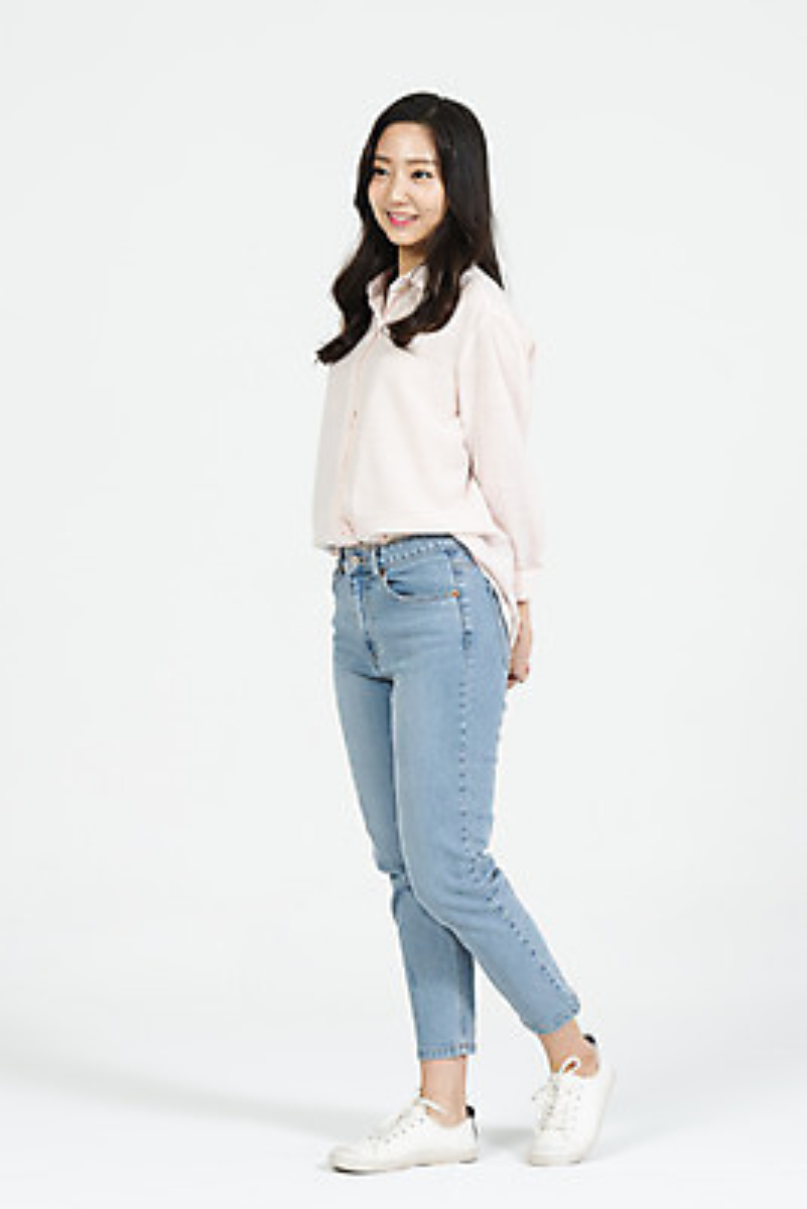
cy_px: 604
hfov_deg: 14.4
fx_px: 3191
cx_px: 404
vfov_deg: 21.5
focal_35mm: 95
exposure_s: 1/125
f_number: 16
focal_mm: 95
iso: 100
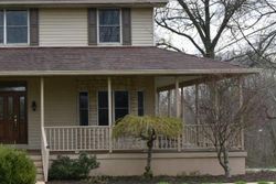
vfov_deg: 18.9
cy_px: 85
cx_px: 11
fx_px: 552
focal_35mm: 72
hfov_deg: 26.8
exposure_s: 1/250
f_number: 8
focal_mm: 24
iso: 140
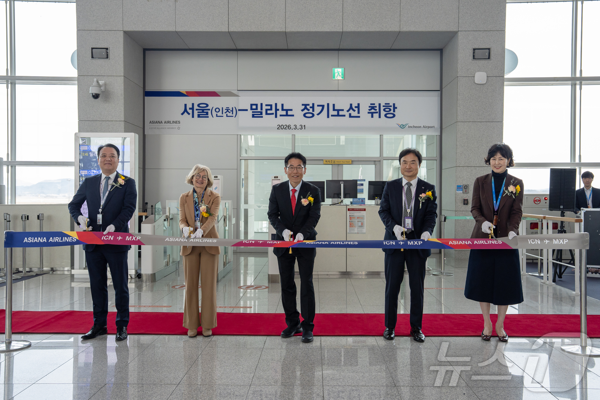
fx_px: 567
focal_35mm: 34
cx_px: 300
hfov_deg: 55.8
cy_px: 200
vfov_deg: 38.9
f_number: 5
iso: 800
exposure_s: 1/250
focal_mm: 34
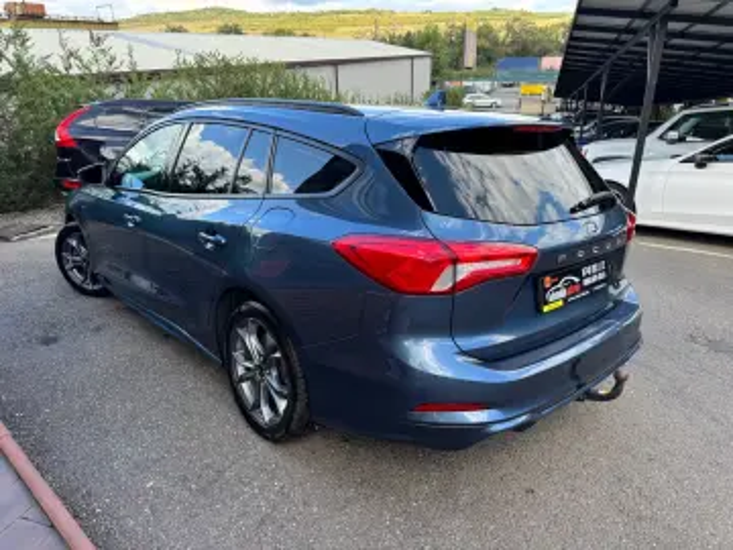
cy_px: 275
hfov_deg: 71.6
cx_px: 366
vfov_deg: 56.8
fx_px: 508
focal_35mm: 24
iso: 80
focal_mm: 6.76
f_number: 1.78
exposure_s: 1/539
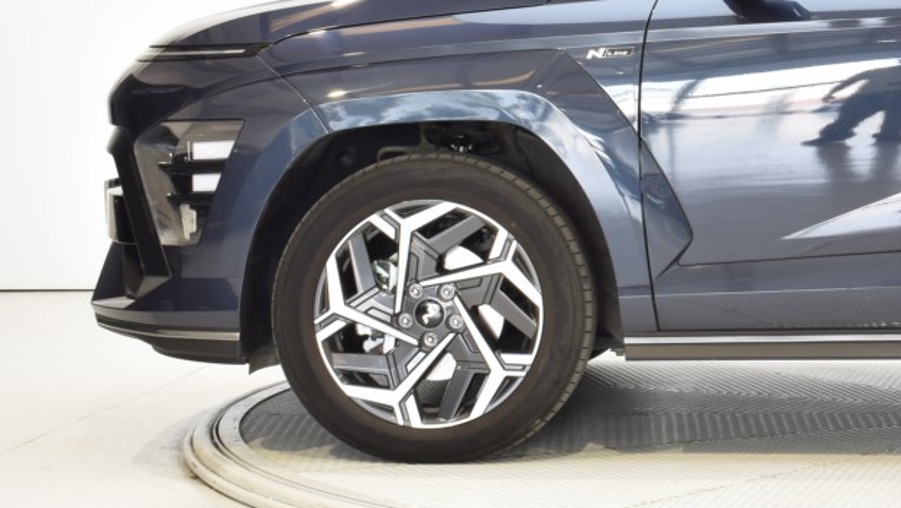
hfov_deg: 17.0
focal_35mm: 121
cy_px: 38
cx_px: 1037
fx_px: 2892
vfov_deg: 10.0
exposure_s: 1/2
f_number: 11
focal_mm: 32
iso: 100
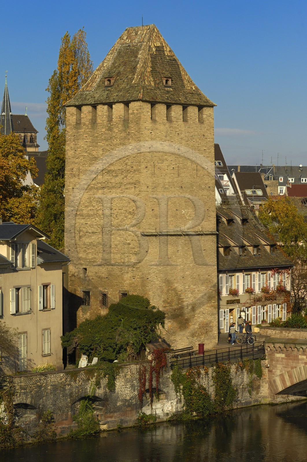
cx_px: 154
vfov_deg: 19.5
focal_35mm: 105
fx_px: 1347
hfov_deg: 13.0
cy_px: 231
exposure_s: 1/320
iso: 100
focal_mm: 70
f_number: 8.5
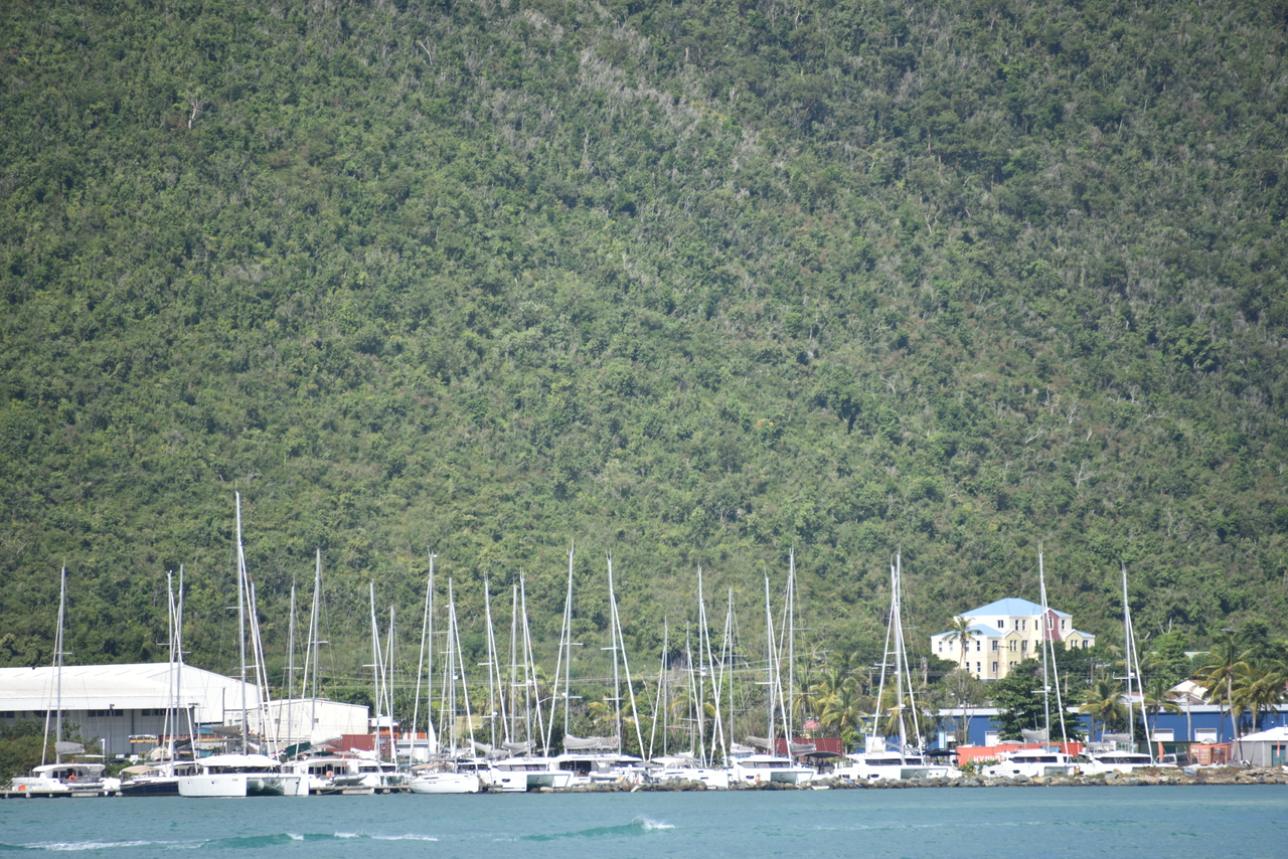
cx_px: 644
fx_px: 10735
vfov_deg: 4.6
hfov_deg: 6.9
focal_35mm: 300
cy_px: 430
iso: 160
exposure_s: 1/640
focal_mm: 300
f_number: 5.6
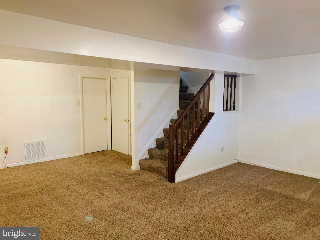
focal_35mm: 26
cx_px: 160
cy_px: 120
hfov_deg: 67.3
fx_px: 240
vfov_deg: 53.1
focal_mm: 4.25
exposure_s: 1/37
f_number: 1.8
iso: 400
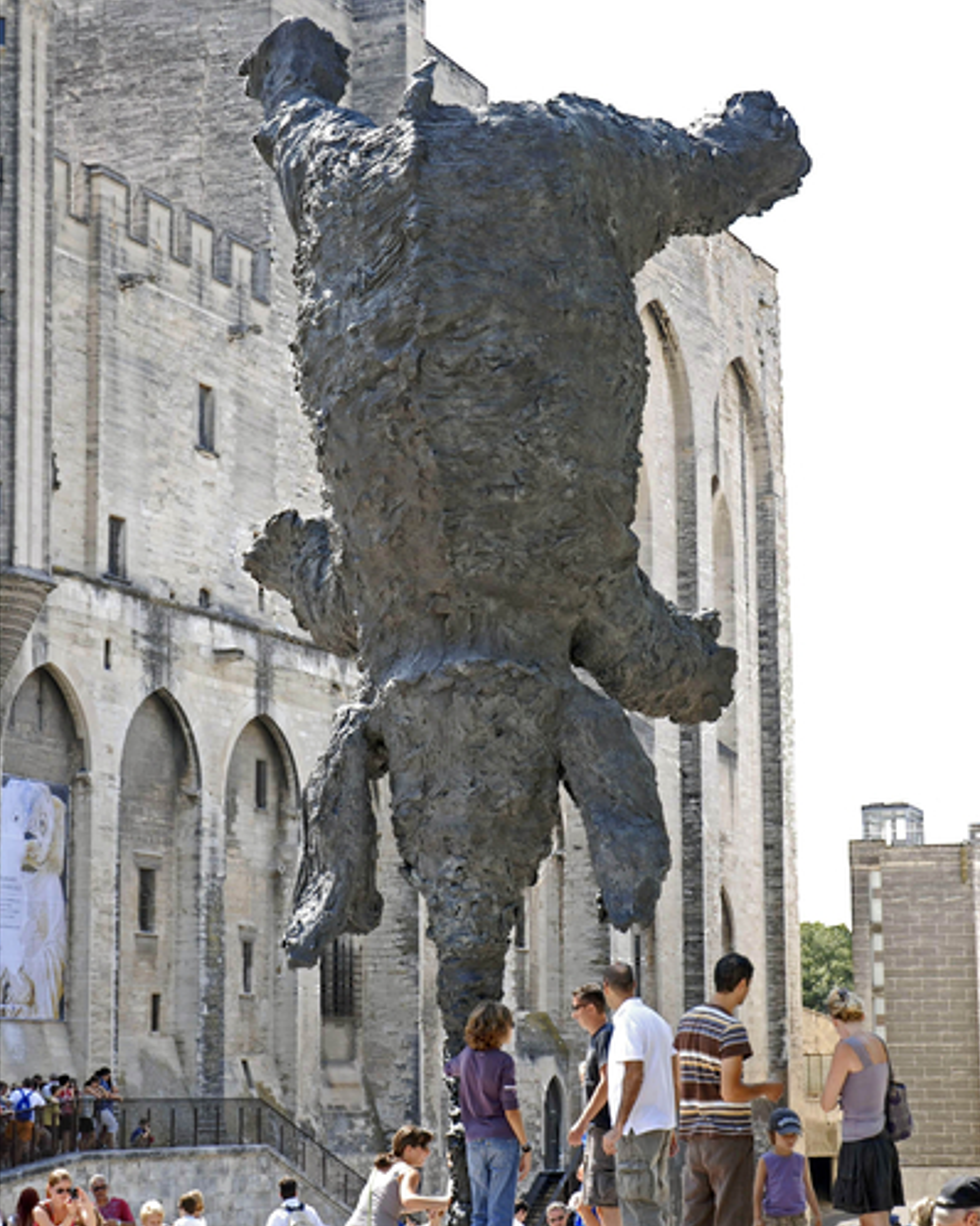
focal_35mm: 85
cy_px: 645
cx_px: 492
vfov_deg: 22.5
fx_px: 3084
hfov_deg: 18.1
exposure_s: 1/90
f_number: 4.5
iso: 100
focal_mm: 50
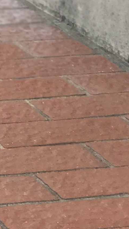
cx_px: -252
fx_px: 1782
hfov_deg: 4.0
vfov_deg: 7.1
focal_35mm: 293
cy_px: -230
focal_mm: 6.6
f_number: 2.8
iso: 50
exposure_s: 1/60
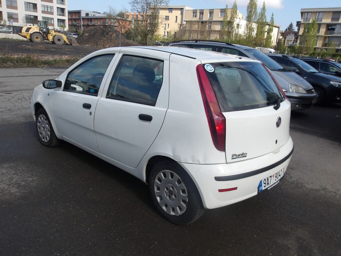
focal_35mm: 27
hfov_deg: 65.3
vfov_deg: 51.4
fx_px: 266
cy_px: 128
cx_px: 170
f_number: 10.4
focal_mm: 4.9
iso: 100
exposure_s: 1/95
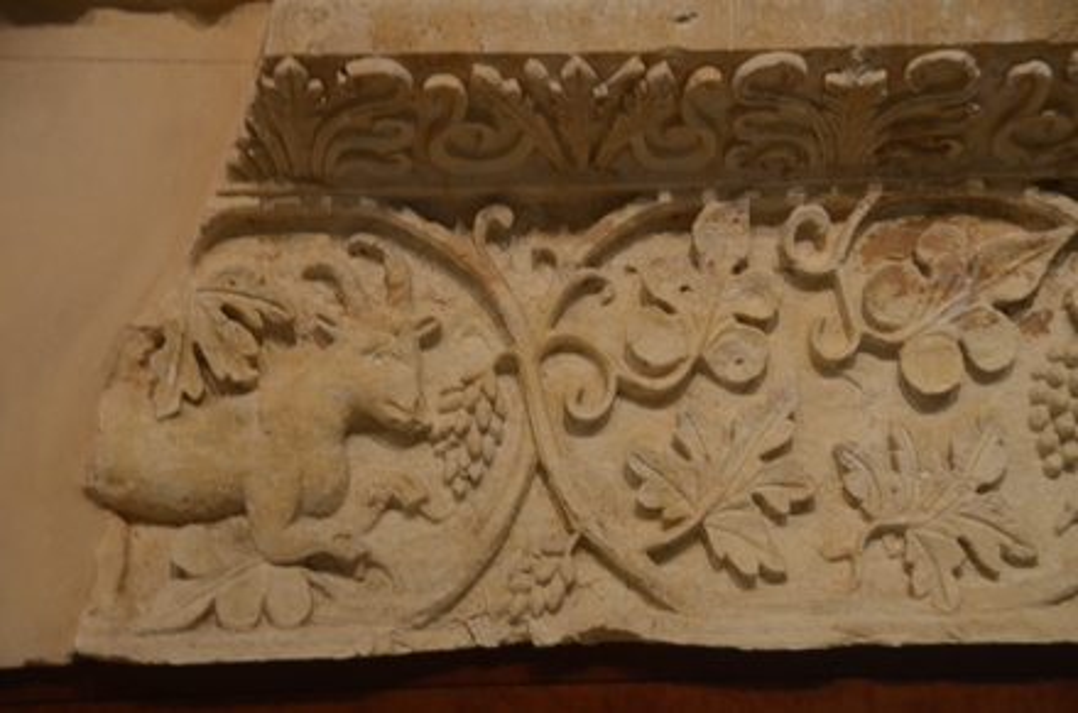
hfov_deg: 24.7
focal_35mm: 82
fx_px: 2464
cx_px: 539
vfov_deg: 16.5
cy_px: 356
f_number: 4.8
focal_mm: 55
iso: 500
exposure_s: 1/10
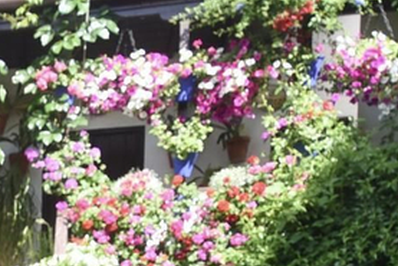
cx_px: -289
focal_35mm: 104
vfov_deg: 11.9
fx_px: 1150
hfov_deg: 16.7
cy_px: 513
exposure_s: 1/500
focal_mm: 18
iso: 250
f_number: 4.5
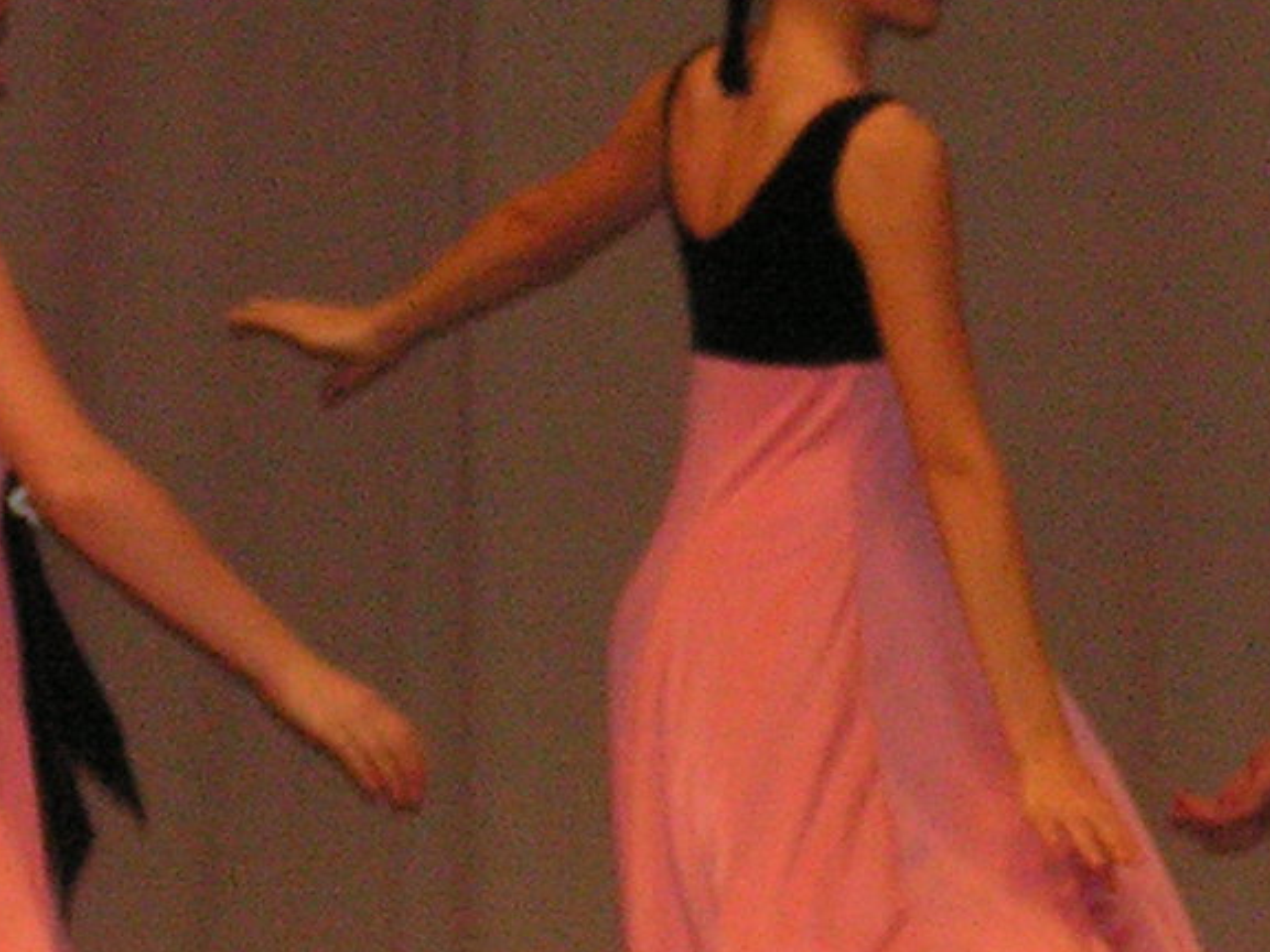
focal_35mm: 438
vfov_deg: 3.4
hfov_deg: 4.5
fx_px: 16069
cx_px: 917
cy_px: 328
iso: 200
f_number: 3.2
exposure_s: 1/125
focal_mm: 18.5
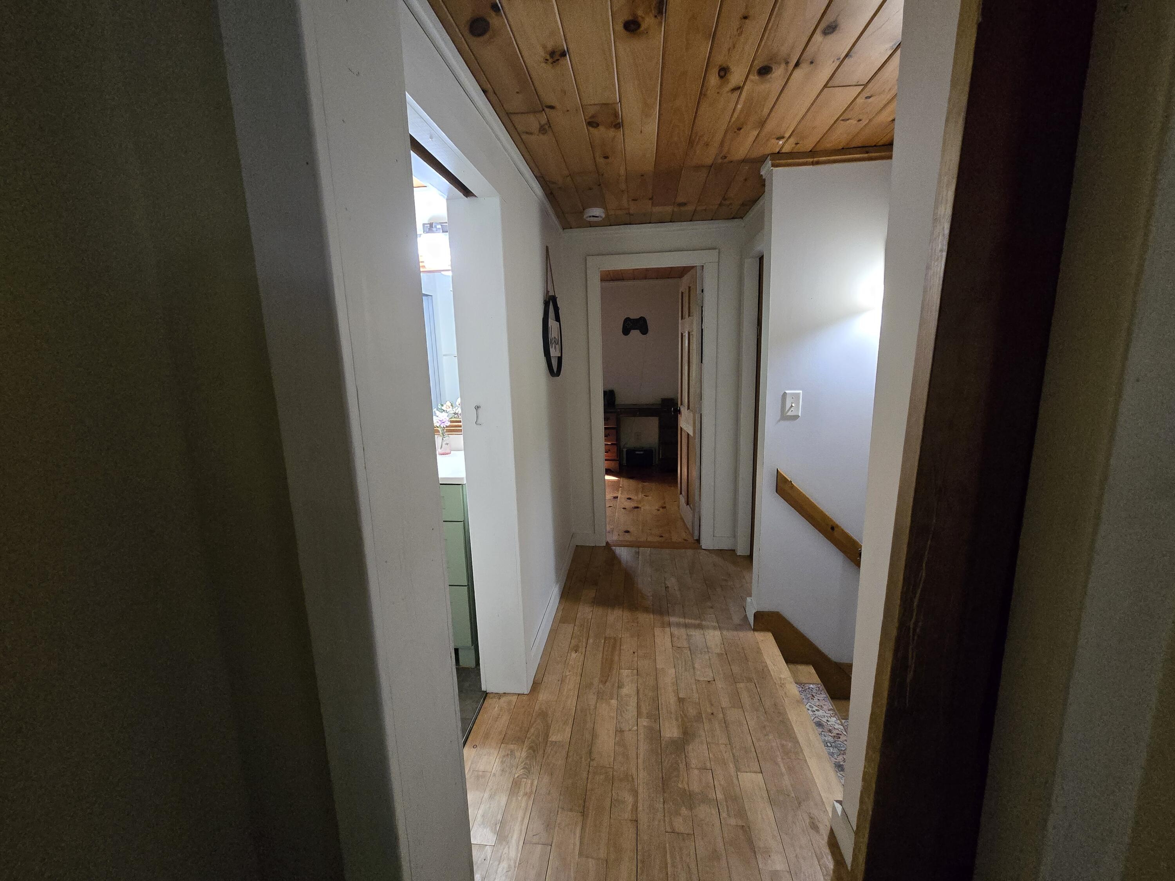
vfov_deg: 89.9
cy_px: 440
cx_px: 588
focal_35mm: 13
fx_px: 441
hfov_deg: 106.2
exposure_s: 1/60
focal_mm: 2.2
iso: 1250
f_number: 2.2
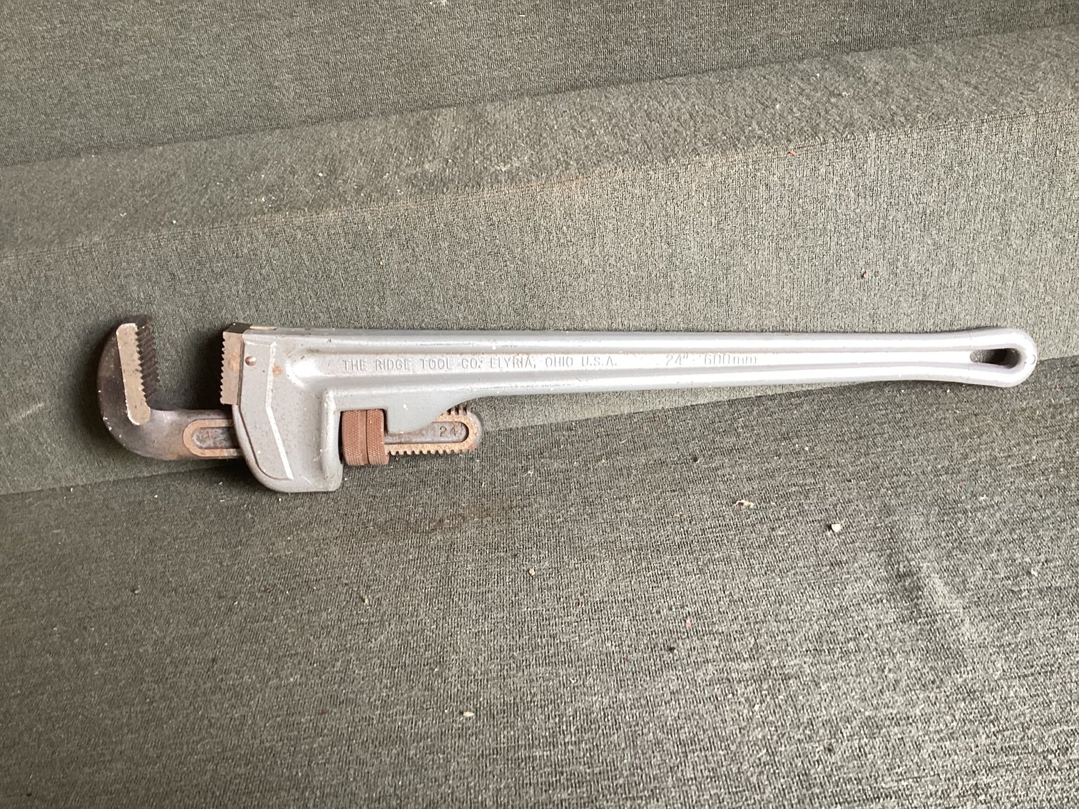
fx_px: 966
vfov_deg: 45.4
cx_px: 540
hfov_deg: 58.3
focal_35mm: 31
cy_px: 404
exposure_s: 1/50
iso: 125
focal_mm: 3.3
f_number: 2.4
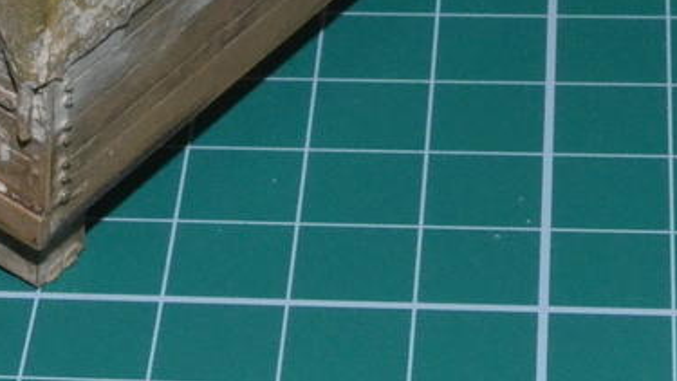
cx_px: 22
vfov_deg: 6.0
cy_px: -226
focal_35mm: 201
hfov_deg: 10.6
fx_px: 3608
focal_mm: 40
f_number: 22
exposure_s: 1/60
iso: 3200
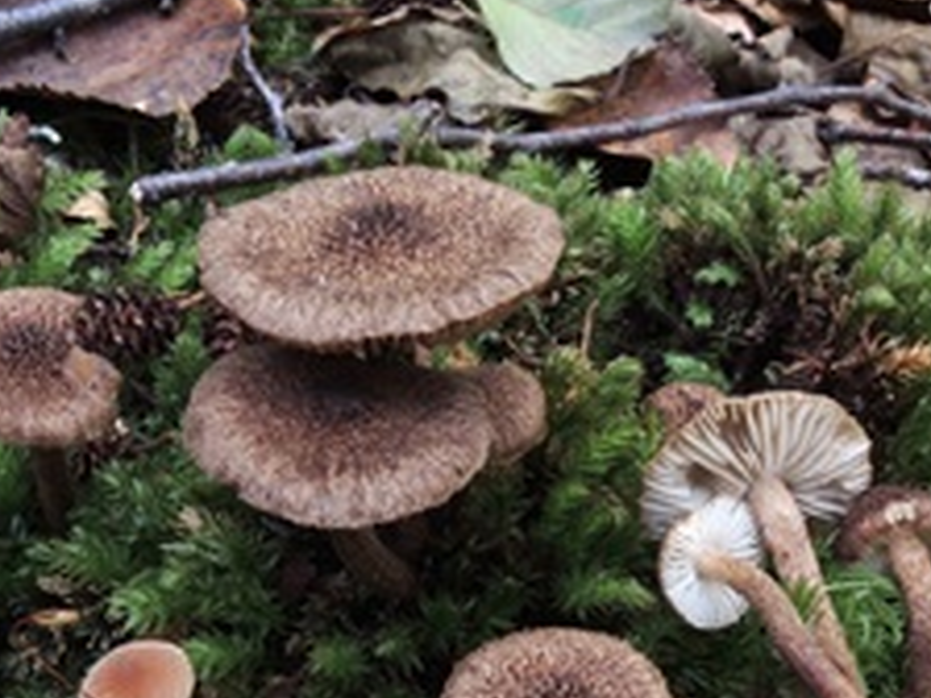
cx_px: 565
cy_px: 565
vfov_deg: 28.4
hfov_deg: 38.0
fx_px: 1345
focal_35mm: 50
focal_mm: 6
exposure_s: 1
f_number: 8
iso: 80
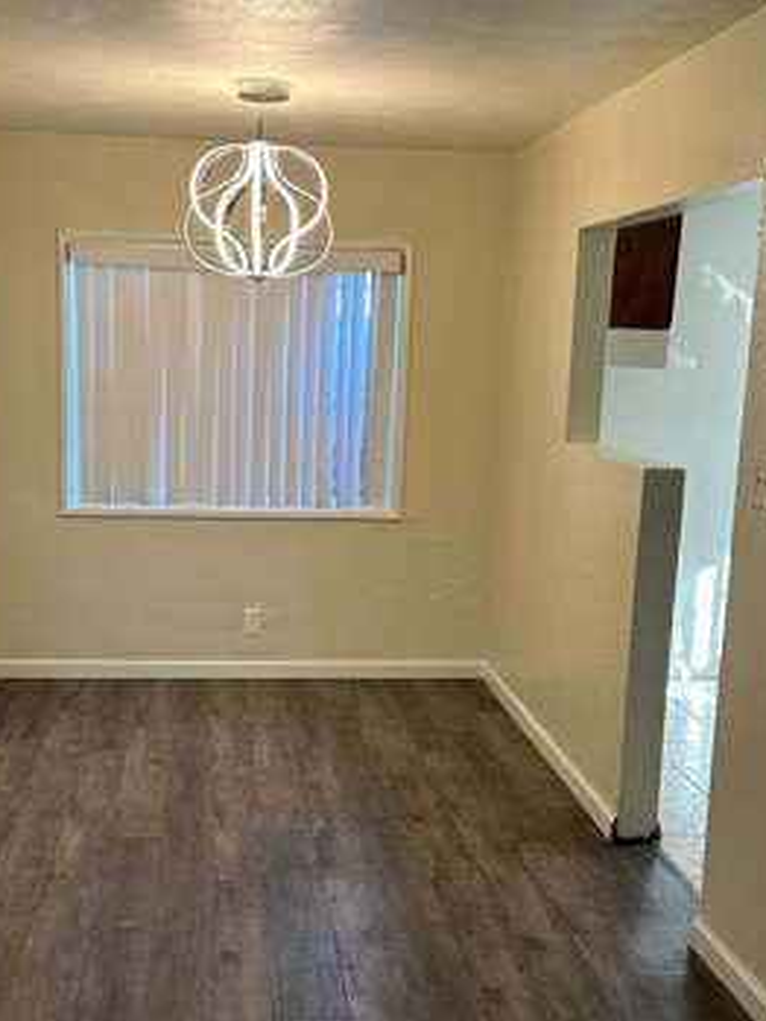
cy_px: 556
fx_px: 1297
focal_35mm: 44
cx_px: 336
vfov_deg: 42.9
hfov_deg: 32.9
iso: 125
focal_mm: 6.86
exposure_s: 1/60
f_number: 1.78
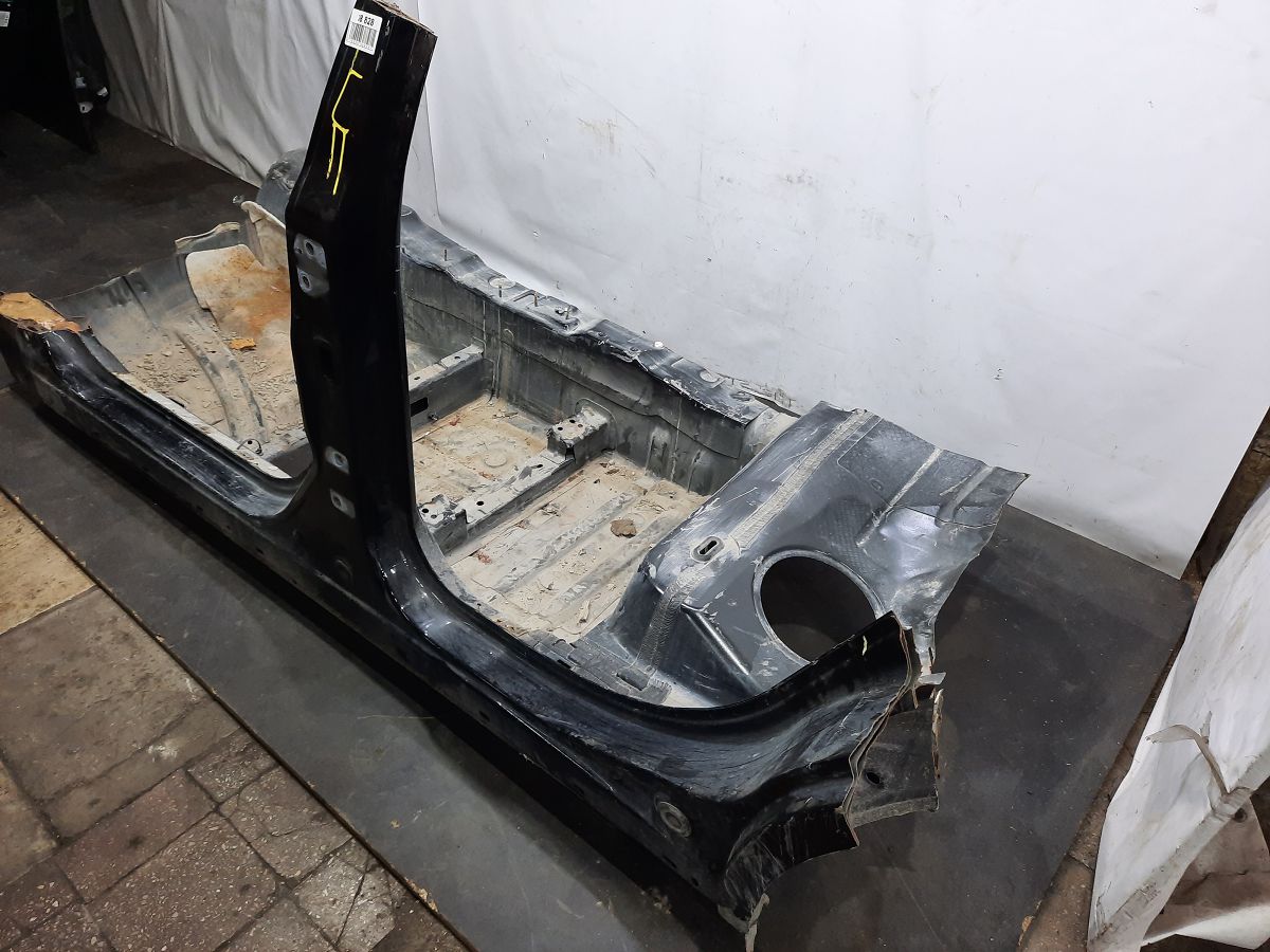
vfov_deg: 54.9
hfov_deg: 69.4
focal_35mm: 25
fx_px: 917
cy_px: 476
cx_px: 635
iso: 200
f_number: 2
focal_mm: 4.6
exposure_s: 1/50
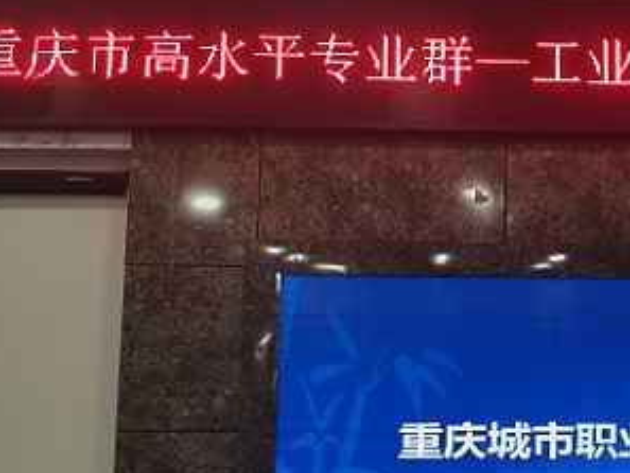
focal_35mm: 70
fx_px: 1274
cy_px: 475
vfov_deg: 20.4
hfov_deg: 24.9
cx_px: 768
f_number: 1.8
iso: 200
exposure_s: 1/100
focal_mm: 4.75
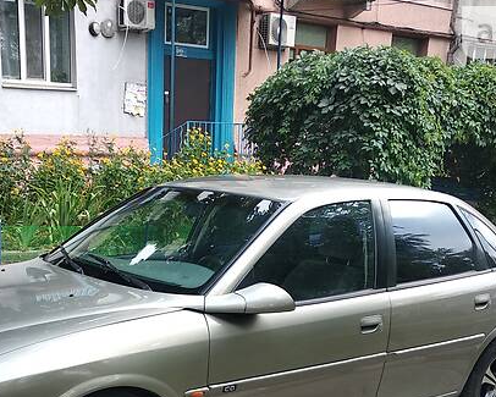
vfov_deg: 29.0
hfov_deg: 37.0
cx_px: 167
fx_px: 734
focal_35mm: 50
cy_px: 358
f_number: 2.2
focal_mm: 3.8
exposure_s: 1/50
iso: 125
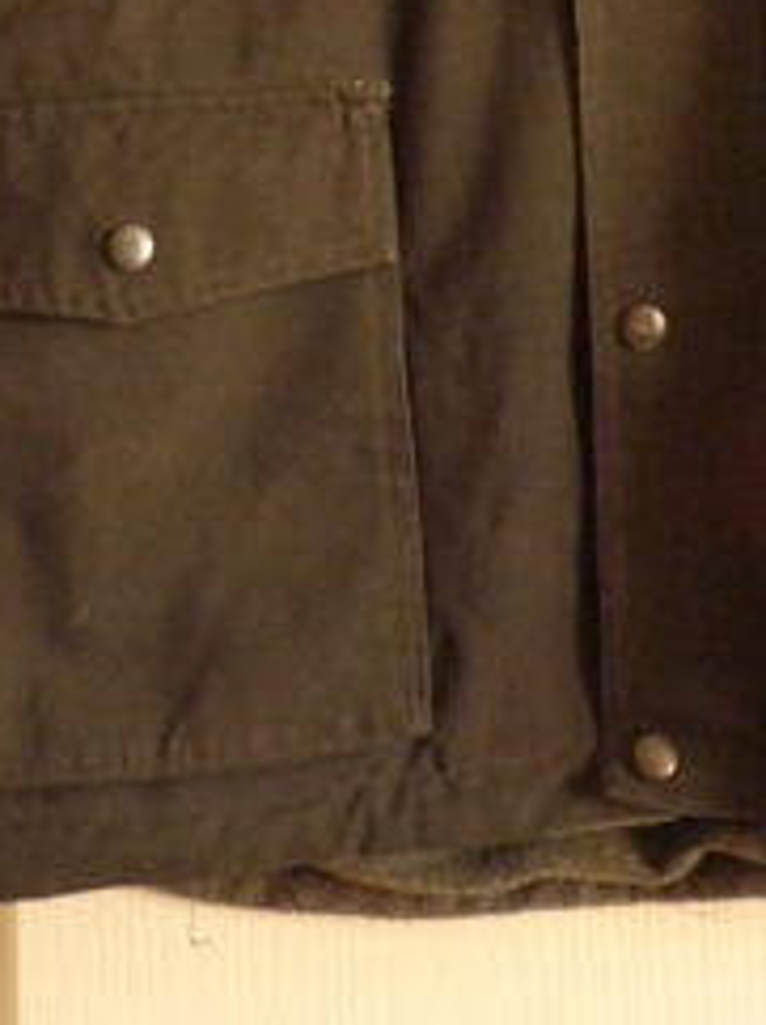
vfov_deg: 18.7
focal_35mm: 98
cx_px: 631
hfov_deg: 15.0
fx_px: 2897
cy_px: -292
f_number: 3
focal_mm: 6.5
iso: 400
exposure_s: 1/6
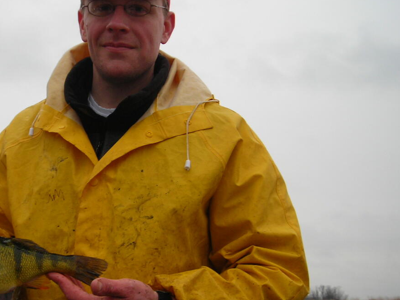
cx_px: 115
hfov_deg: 32.8
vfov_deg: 25.2
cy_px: 143
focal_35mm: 58
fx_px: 670
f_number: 3.2
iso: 50
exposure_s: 1/114
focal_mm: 6.3
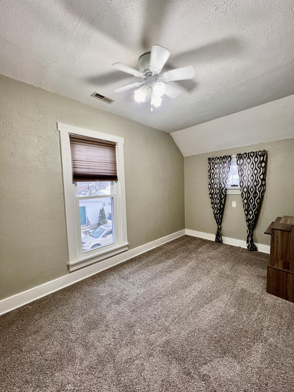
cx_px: 147
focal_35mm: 13
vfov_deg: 106.2
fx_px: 147
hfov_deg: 89.9
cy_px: 196
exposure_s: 1/120
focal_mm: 1.57
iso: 125
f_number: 1.8
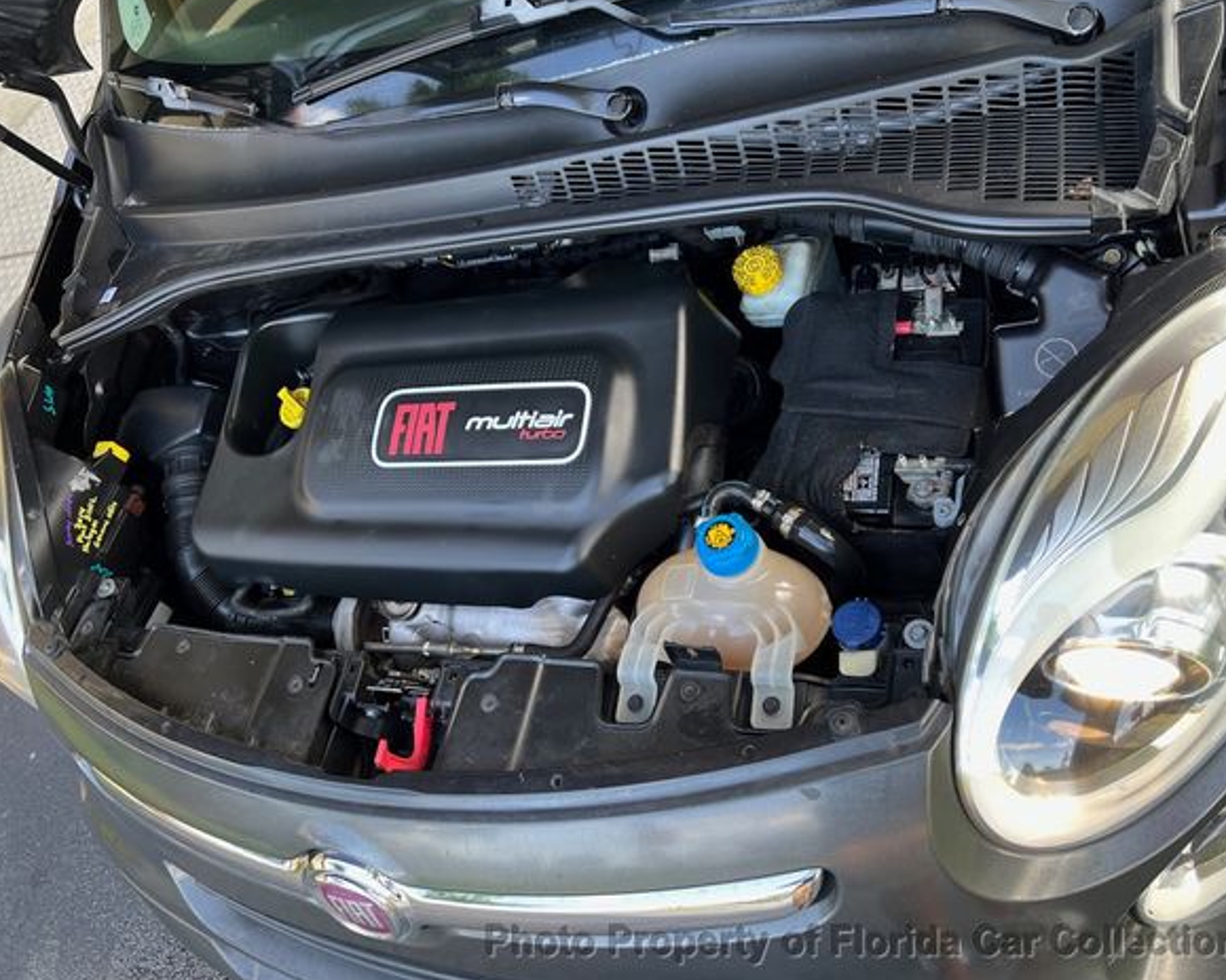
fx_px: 1016
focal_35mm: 28
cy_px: 479
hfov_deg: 62.2
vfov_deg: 51.5
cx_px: 632
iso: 50
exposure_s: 1/121
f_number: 1.5
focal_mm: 5.7
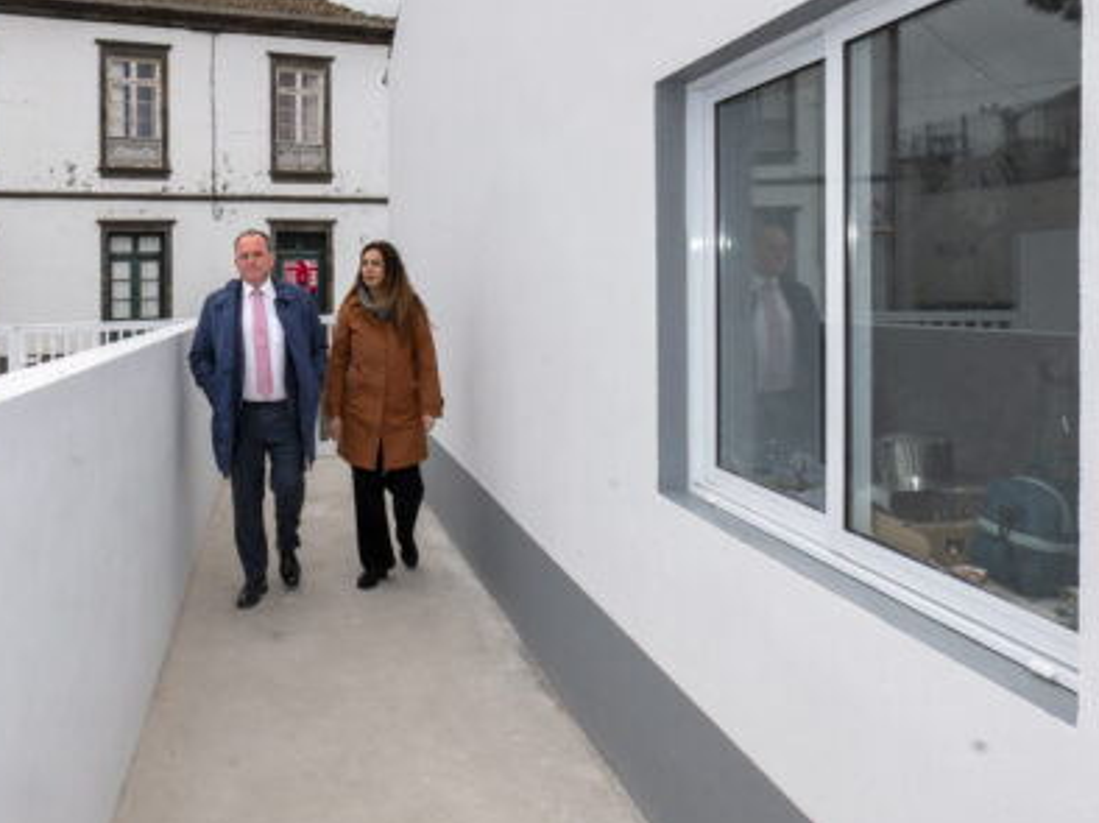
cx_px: 497
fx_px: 793
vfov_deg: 54.8
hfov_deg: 69.3
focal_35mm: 25
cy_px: 445
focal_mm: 20
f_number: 20
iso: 800
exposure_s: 1/200
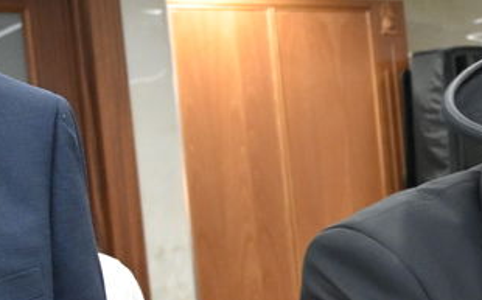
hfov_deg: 10.6
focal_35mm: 175
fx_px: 2296
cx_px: 1081
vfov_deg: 7.3
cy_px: 500
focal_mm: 38
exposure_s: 1/200
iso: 5000
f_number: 5.6
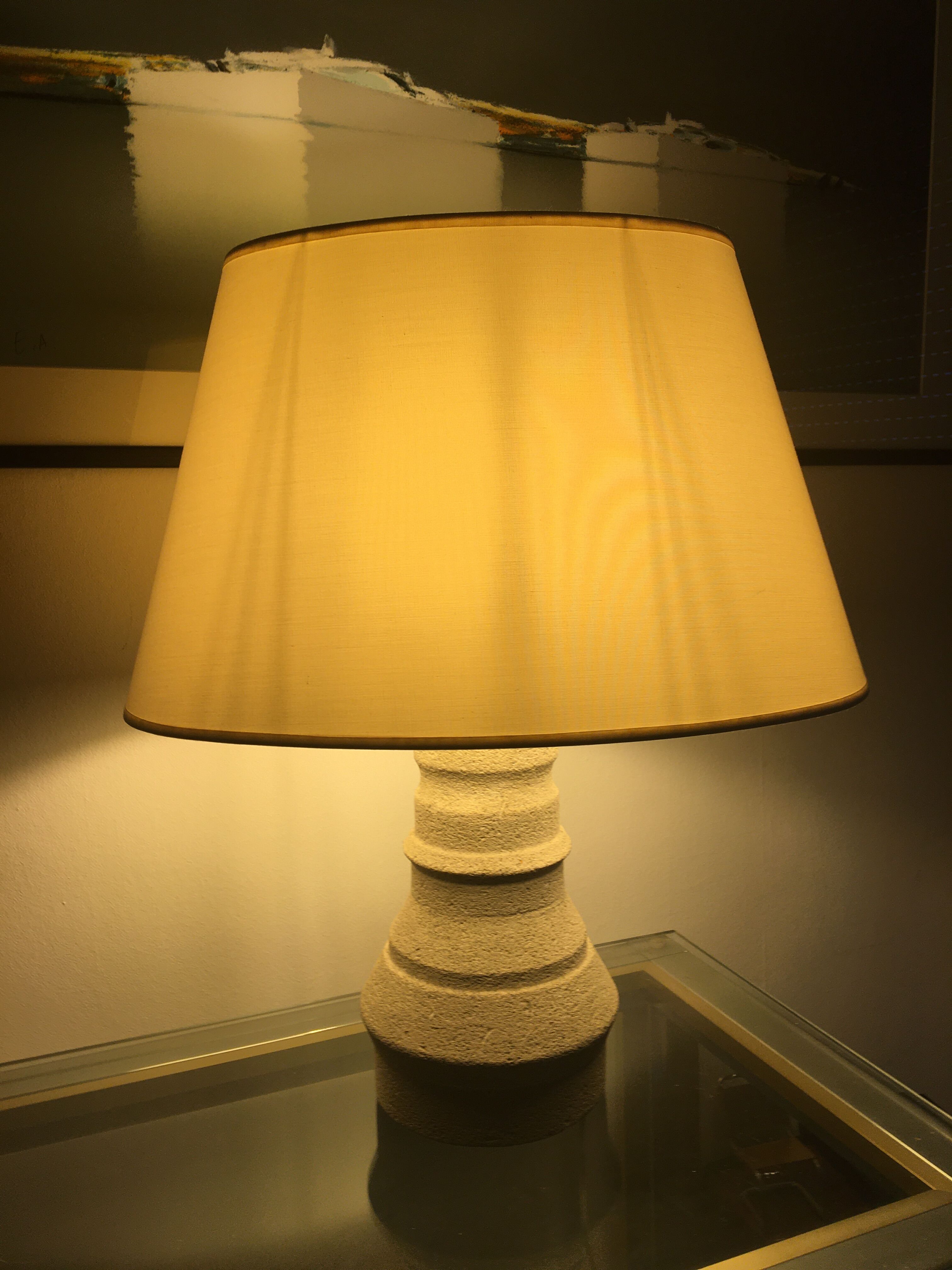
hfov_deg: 48.2
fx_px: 1063
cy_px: 635
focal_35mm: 29
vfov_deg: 61.7
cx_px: 476
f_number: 2.2
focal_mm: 4.15
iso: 25
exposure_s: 1/50
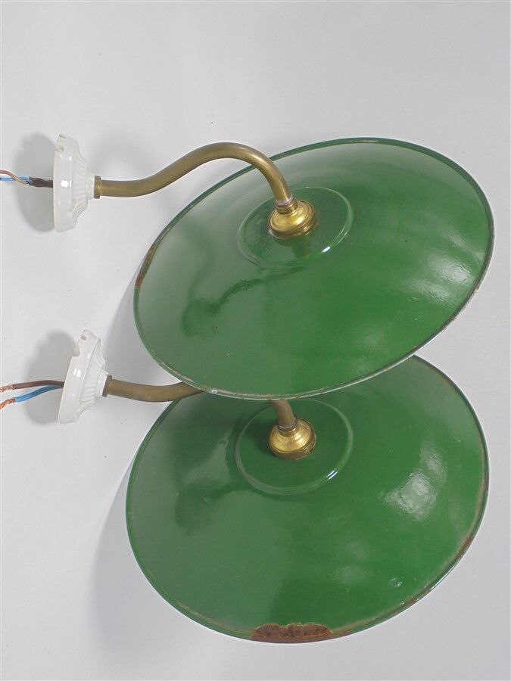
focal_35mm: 38
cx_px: 256
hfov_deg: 37.7
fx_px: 748
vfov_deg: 49.0
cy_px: 340
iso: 100
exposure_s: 1/40
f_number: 4.2
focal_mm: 6.9
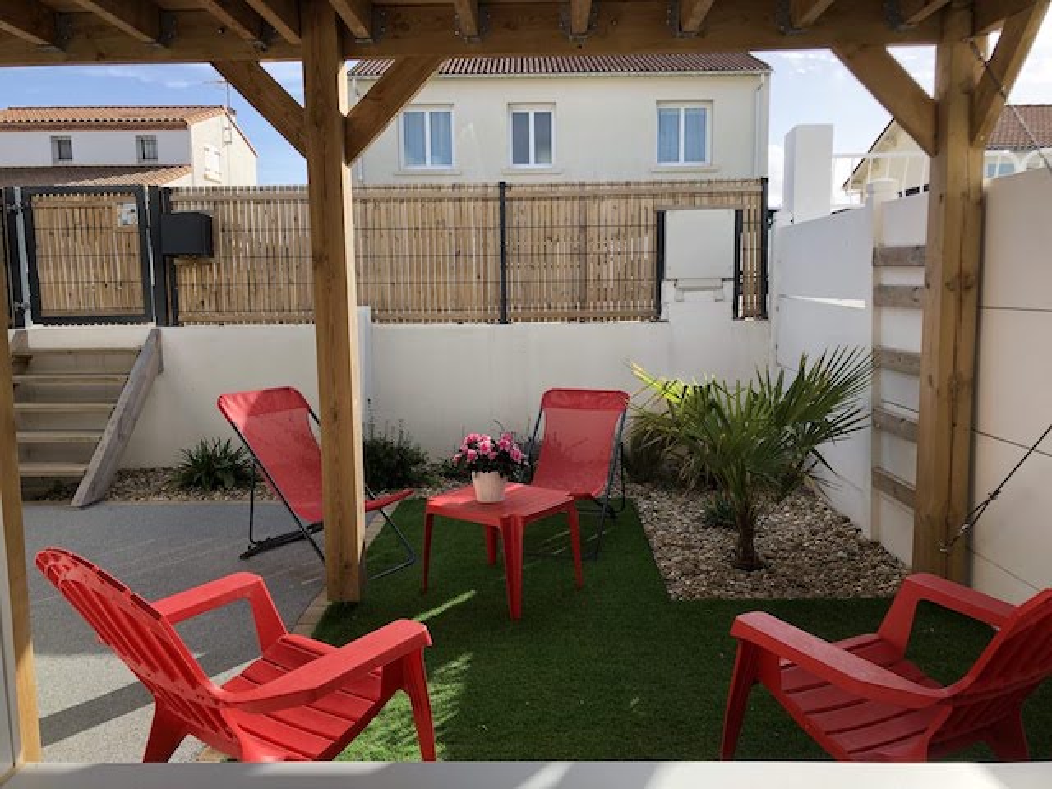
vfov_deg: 49.7
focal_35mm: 28
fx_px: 851
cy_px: 394
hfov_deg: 63.4
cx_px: 526
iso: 20
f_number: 1.8
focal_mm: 3.99
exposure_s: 1/873
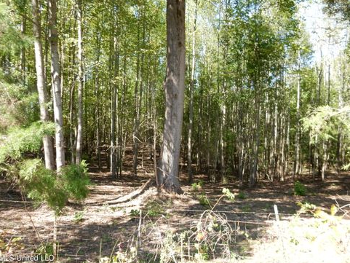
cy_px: 134
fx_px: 263
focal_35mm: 26
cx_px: 180
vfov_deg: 53.1
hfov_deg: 67.3
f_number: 3.7
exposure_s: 1/160
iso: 125
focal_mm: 4.5
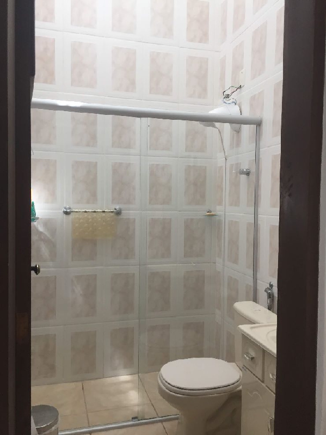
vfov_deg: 61.7
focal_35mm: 29
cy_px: 218
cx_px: 163
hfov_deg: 48.2
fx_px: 364
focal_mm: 4.15
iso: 32
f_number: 2.2
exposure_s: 1/40
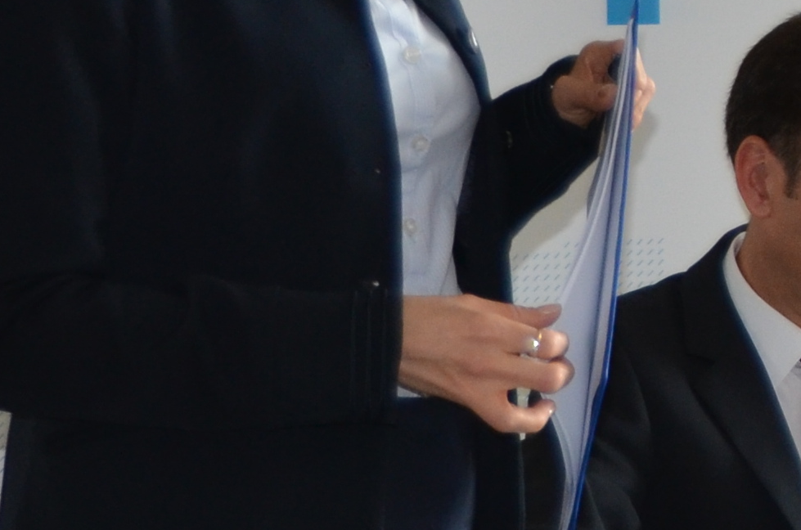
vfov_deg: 4.8
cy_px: 73
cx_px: 1722
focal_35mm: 287
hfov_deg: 6.9
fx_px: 6371
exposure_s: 1/100
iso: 400
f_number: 4.2
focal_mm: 38
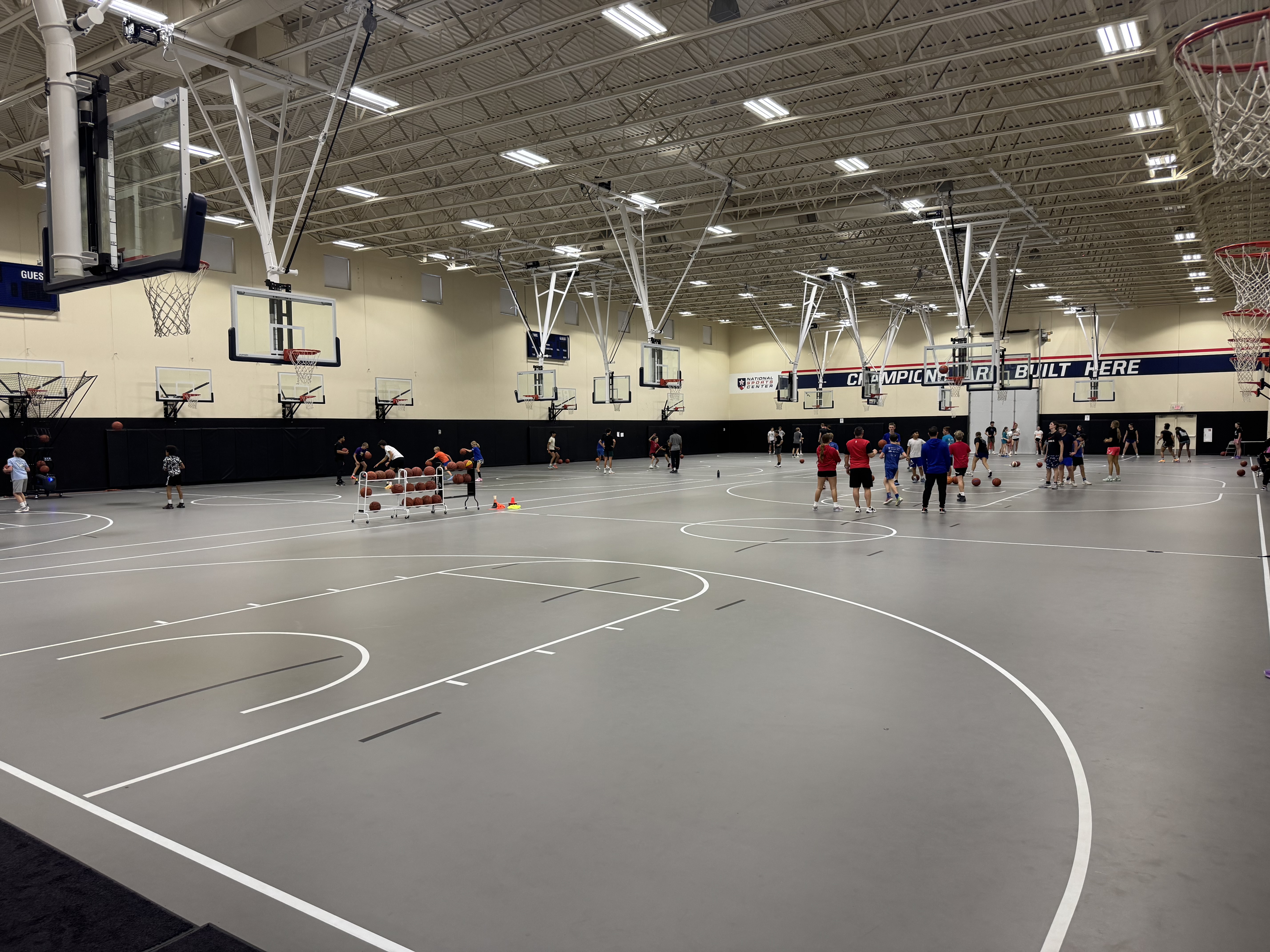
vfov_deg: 56.8
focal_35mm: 24
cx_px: 635
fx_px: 881
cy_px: 476
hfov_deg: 71.6
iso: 200
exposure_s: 1/121
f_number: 1.78
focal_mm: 6.76
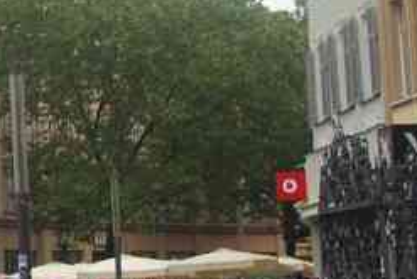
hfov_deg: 11.2
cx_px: -366
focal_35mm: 170
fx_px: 1970
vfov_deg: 8.1
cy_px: 15
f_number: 9
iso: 200
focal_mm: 28
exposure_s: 1/60
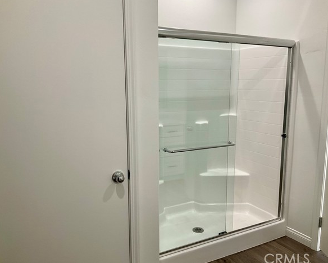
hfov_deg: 57.1
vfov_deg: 47.2
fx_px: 301
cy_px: 132
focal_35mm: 31
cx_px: 169
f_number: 1.8
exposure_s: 1/60
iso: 40
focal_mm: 3
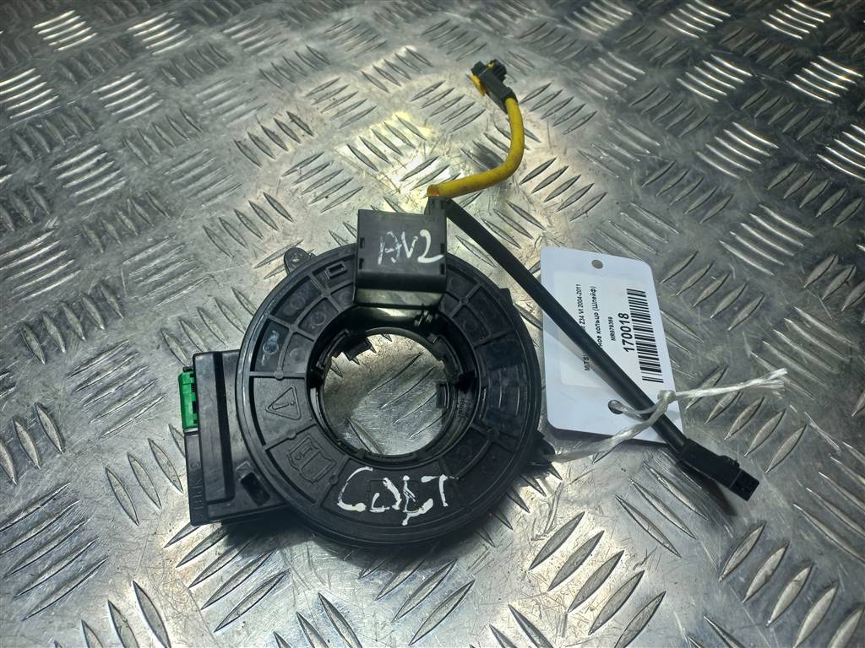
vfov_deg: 54.9
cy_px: 324
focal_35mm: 25
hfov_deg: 69.4
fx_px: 625
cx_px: 432
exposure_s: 1/100
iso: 32
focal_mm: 4.6
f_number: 1.8
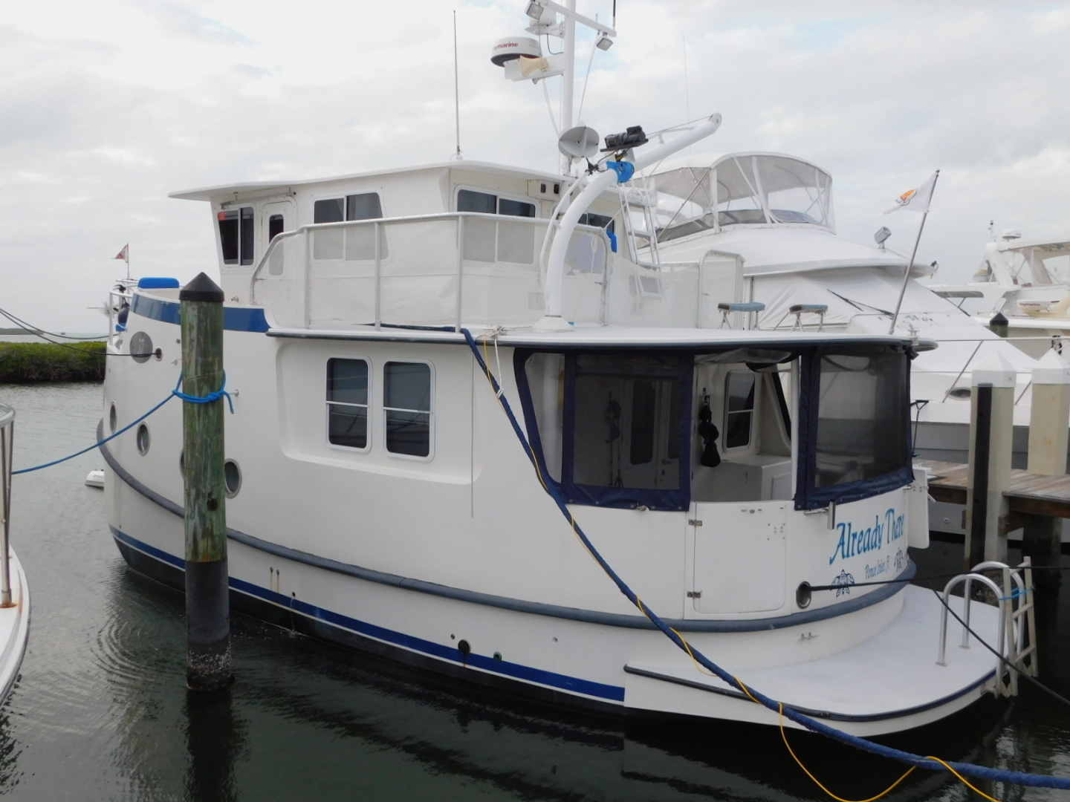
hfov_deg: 60.0
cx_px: 535
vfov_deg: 46.8
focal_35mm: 30
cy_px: 401
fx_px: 927
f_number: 3.2
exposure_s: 1/400
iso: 125
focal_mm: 5.3
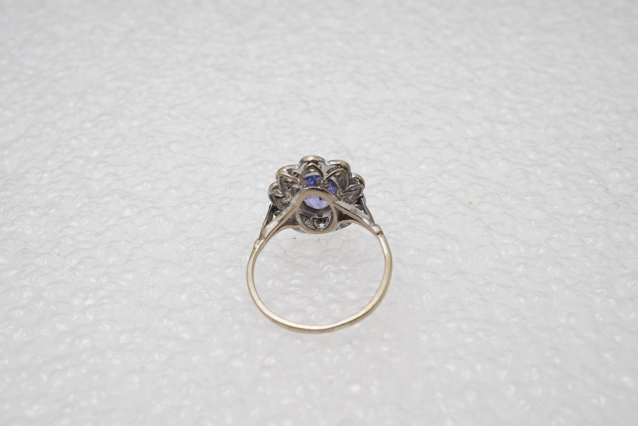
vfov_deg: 29.9
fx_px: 798
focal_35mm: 45
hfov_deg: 43.6
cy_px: 213
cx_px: 319
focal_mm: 30
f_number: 22
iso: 400
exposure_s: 1/125
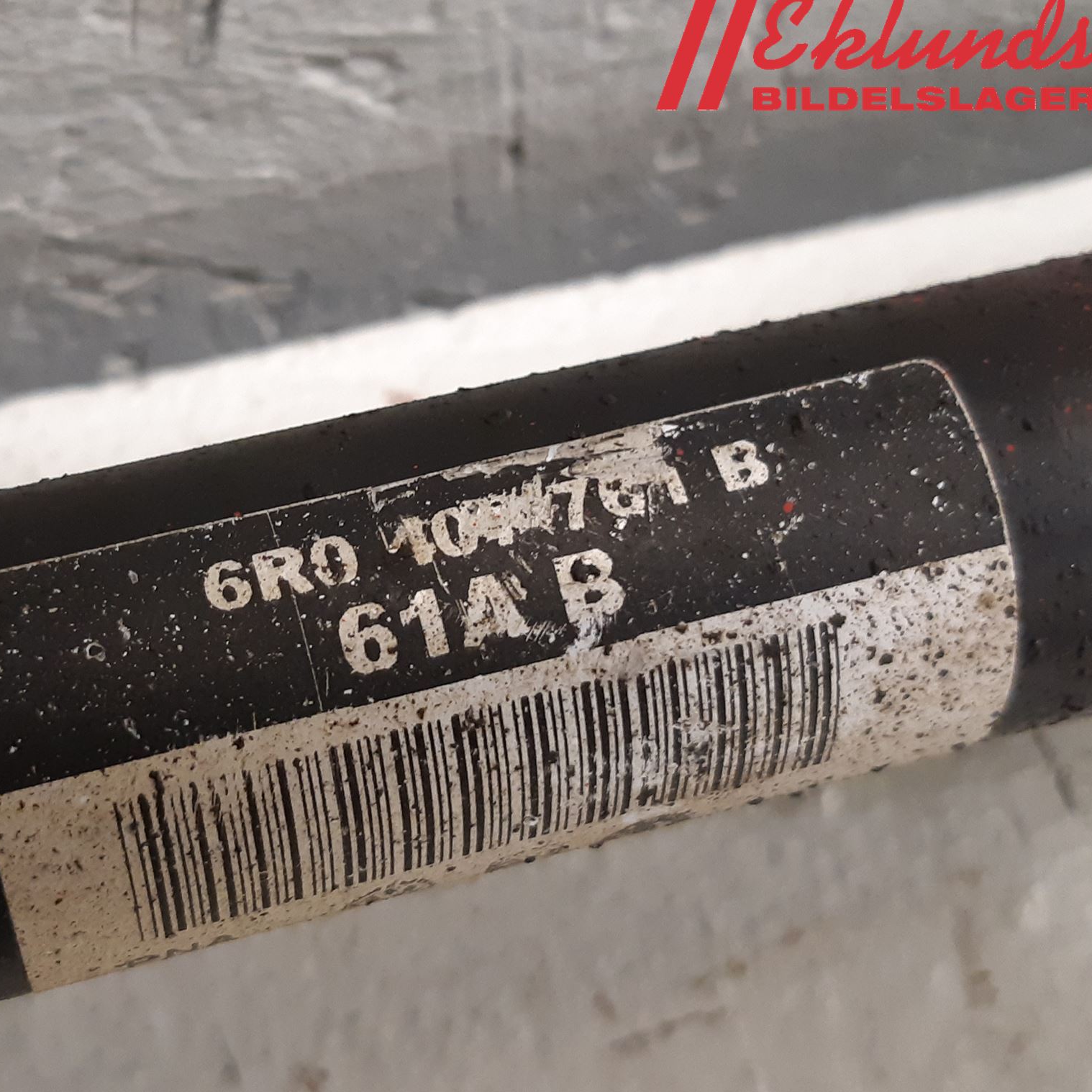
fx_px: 1106
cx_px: 361
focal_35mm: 31
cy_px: 541
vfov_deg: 52.5
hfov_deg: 51.5
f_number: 1.7
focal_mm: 3.93
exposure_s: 1/25
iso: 200
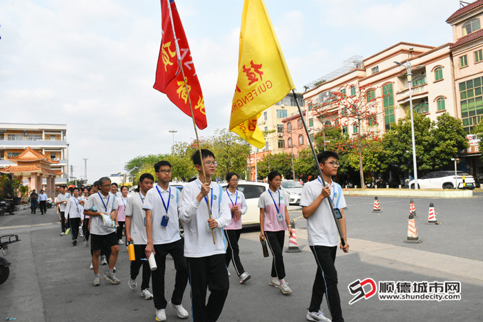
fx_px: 362
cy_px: 161
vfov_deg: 47.9
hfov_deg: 67.4
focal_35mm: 27
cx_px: 242
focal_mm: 18
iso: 3200
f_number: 18
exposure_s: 1/1250
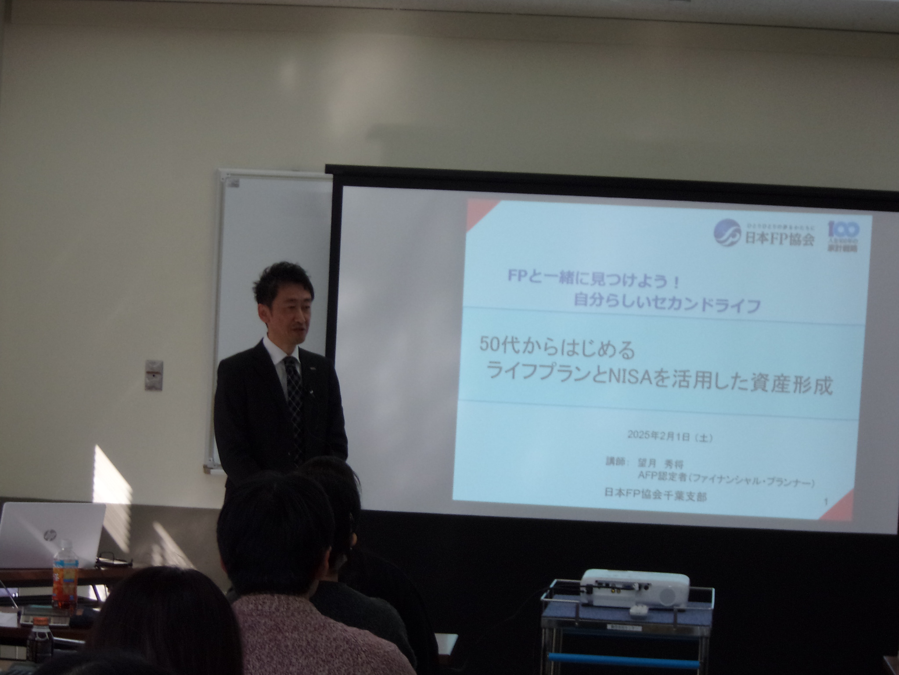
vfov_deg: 13.7
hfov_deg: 18.2
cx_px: 450
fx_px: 2805
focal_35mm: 108
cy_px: 338
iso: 200
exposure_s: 1/60
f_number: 6.6
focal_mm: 19.6
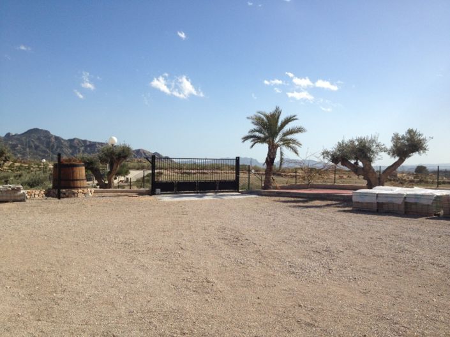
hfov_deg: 52.6
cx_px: 225
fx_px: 455
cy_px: 168
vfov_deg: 40.7
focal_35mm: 35
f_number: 2.4
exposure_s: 1/2632
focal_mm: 4.28
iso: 50
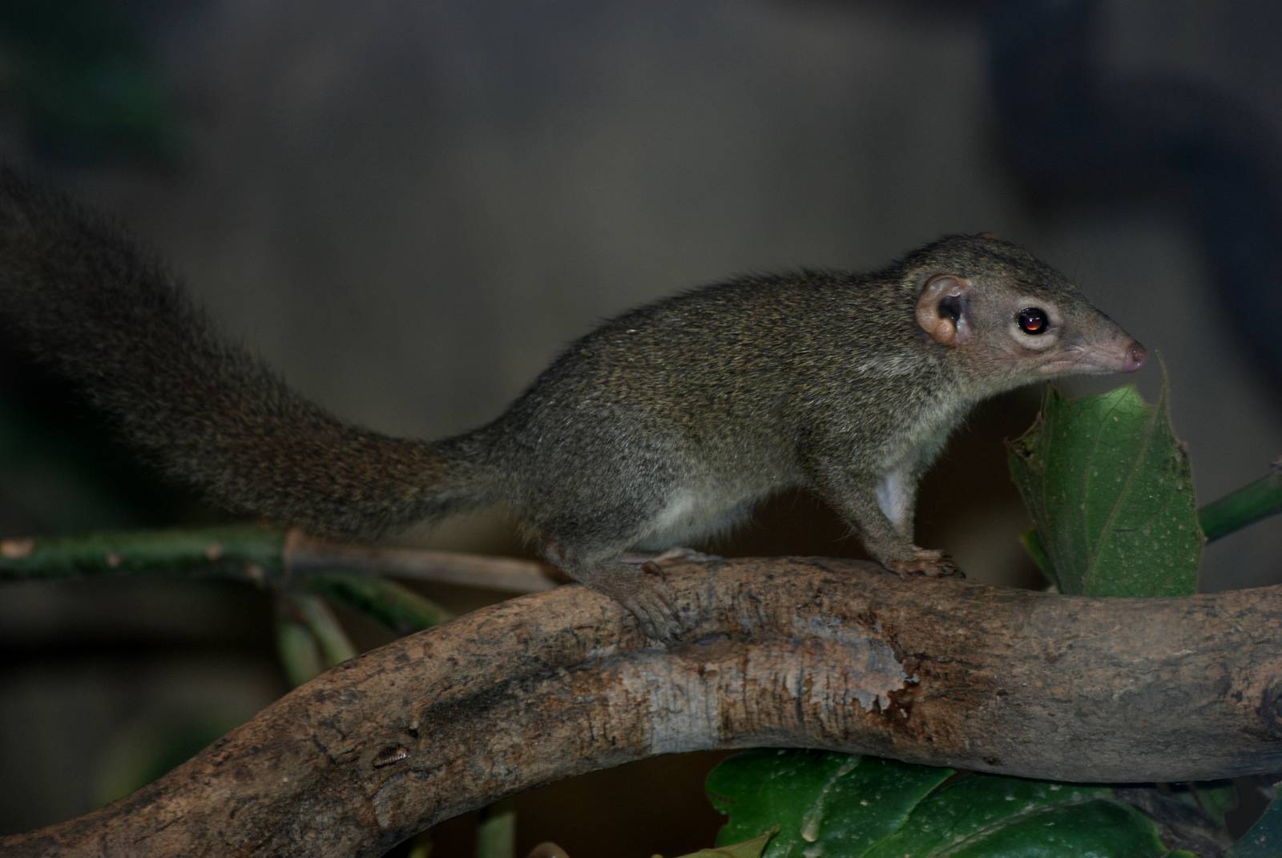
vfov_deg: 5.4
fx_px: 9091
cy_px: 429
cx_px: 641
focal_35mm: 255
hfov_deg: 8.1
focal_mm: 170
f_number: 4.8
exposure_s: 1/60
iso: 200
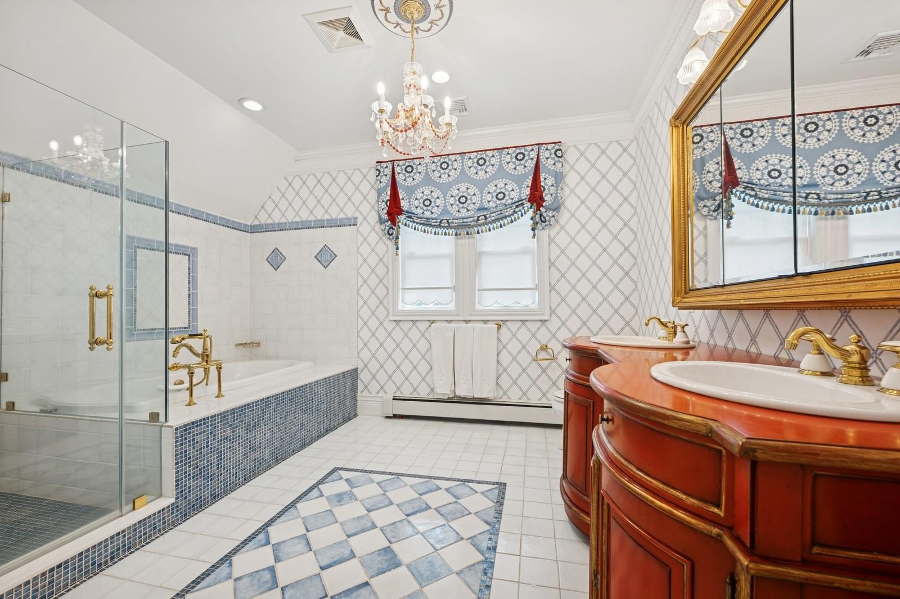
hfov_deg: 104.3
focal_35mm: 14
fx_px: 350
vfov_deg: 81.2
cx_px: 450
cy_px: 300
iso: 100
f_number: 11
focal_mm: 14
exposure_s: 1/2.5
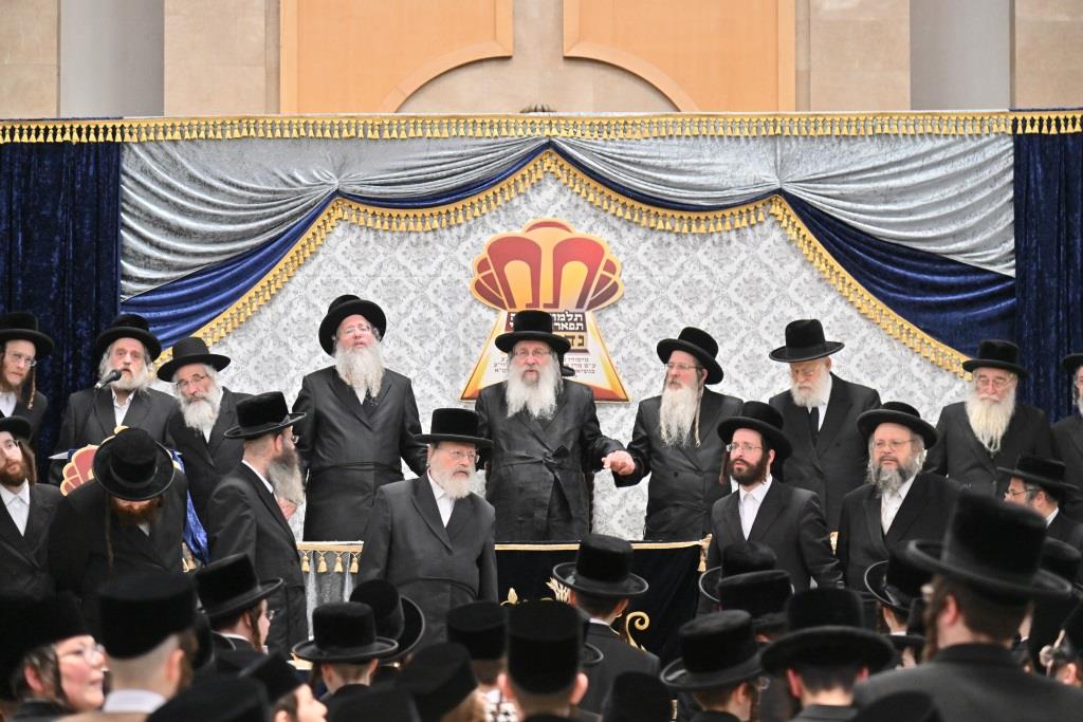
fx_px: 3610
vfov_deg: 11.4
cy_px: 361
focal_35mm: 120
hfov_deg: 17.1
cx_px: 542
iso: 1600
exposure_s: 1/400
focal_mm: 120
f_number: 4
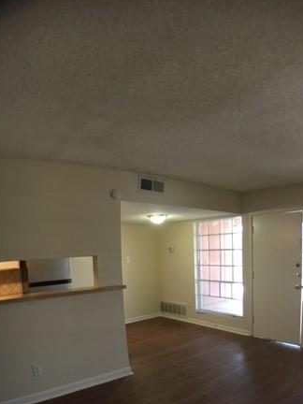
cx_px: 218
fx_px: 502
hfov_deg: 33.1
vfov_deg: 42.7
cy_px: 294
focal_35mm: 43
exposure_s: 1/30
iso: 125
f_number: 2.2
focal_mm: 4.15
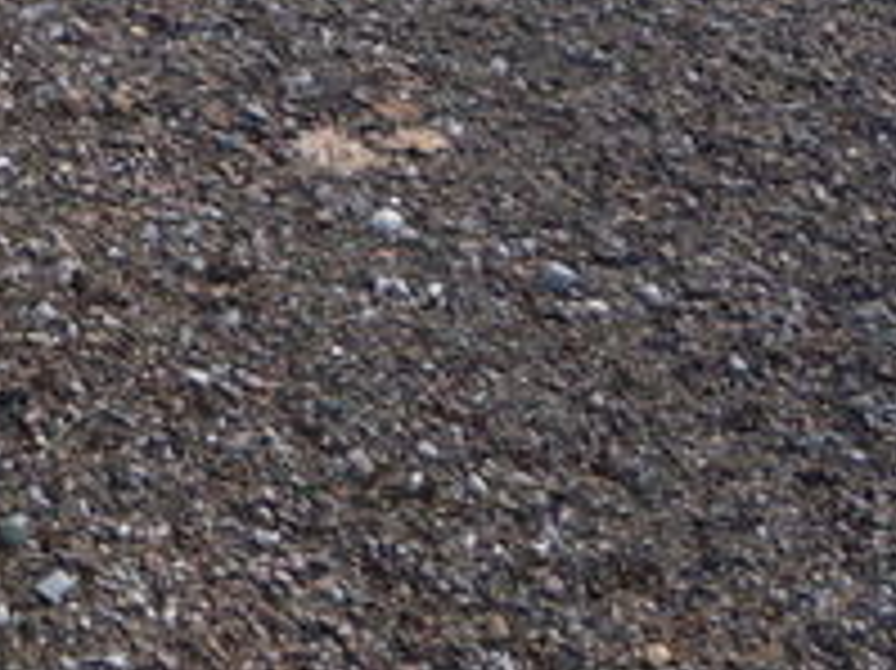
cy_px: -72
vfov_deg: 9.7
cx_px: -932
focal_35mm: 151
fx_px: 3906
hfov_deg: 11.7
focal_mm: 5.2
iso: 125
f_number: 3.3
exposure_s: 1/30
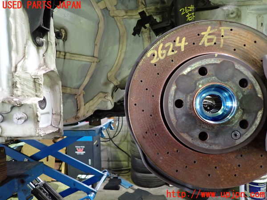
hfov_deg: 69.4
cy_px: 100
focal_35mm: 25
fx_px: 193
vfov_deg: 54.9
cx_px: 134
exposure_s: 1/30
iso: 640
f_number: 2
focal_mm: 4.5
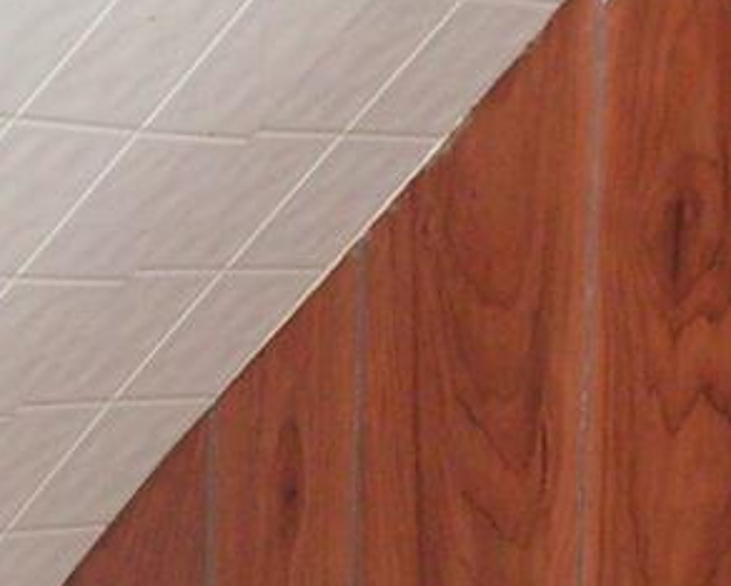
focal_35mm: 203
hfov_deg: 9.5
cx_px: 616
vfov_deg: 7.4
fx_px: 4395
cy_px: 1052
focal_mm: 6.3
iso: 120
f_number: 2.8
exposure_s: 1/45
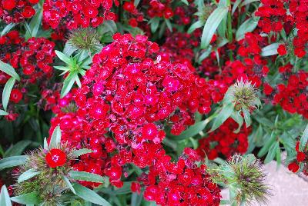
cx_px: 154
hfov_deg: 49.5
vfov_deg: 34.3
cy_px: 103
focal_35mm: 39
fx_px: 334
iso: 200
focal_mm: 26
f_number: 4.2
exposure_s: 1/50
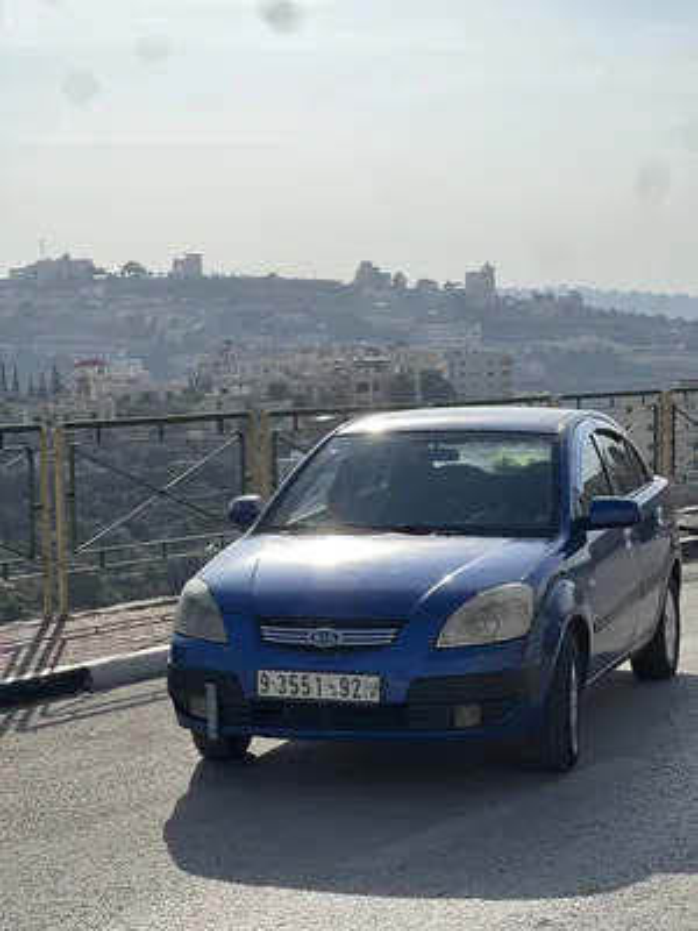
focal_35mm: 77
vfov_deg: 25.3
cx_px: 349
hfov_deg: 19.1
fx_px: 2070
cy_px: 466
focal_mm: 9
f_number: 2.8
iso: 32
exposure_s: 1/490
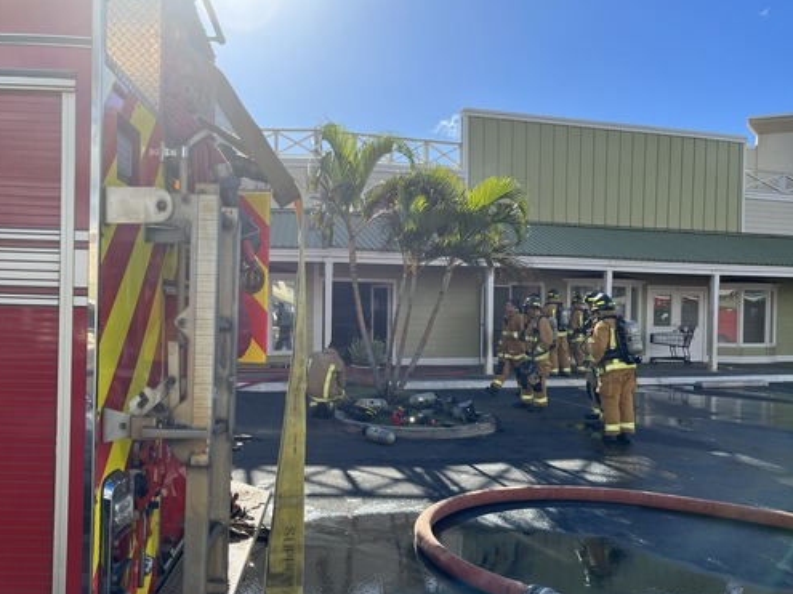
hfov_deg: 59.8
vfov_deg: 46.7
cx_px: 344
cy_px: 327
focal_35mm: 30
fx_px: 687
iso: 50
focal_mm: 5.1
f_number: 1.6
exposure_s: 1/2222
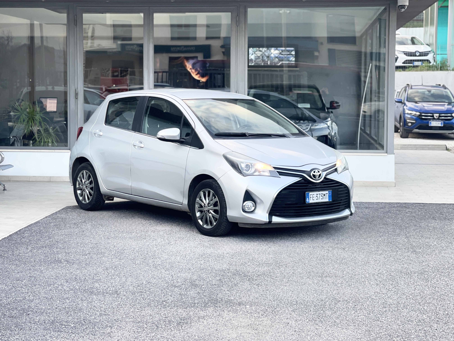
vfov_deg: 22.9
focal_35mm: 64
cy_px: 170
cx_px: 227
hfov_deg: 30.3
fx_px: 839
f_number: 2.2
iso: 64
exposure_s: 1/121
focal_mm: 7.5
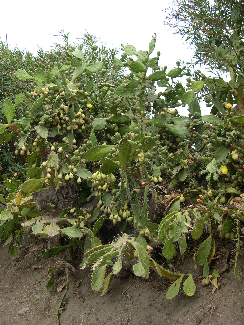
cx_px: 122
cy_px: 162
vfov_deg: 49.0
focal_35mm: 38
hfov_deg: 37.7
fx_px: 357
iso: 100
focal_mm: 8
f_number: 2.8
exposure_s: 1/219
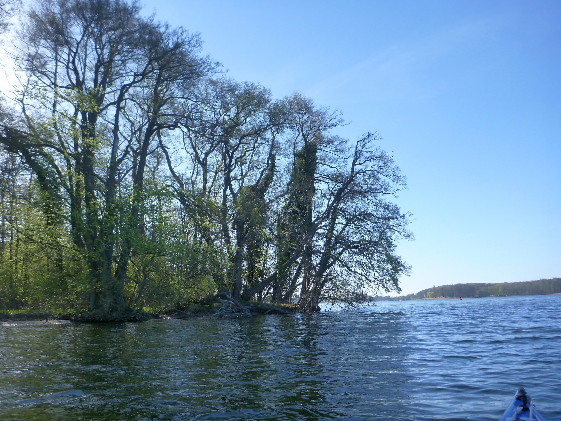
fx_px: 454
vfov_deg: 49.7
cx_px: 280
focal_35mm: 28
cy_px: 210
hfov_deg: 63.4
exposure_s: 1/640
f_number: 3.3
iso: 160
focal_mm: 4.9
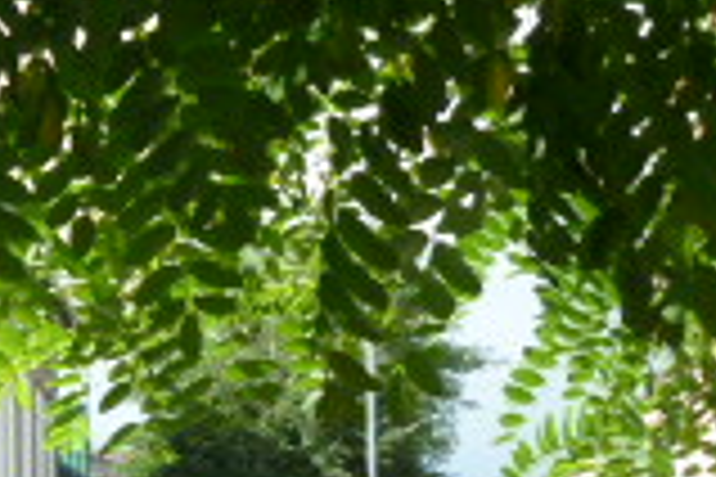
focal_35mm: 138
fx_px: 2744
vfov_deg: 9.9
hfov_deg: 14.4
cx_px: -153
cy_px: 328
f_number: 2.8
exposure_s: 1/400
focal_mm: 5.5
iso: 80
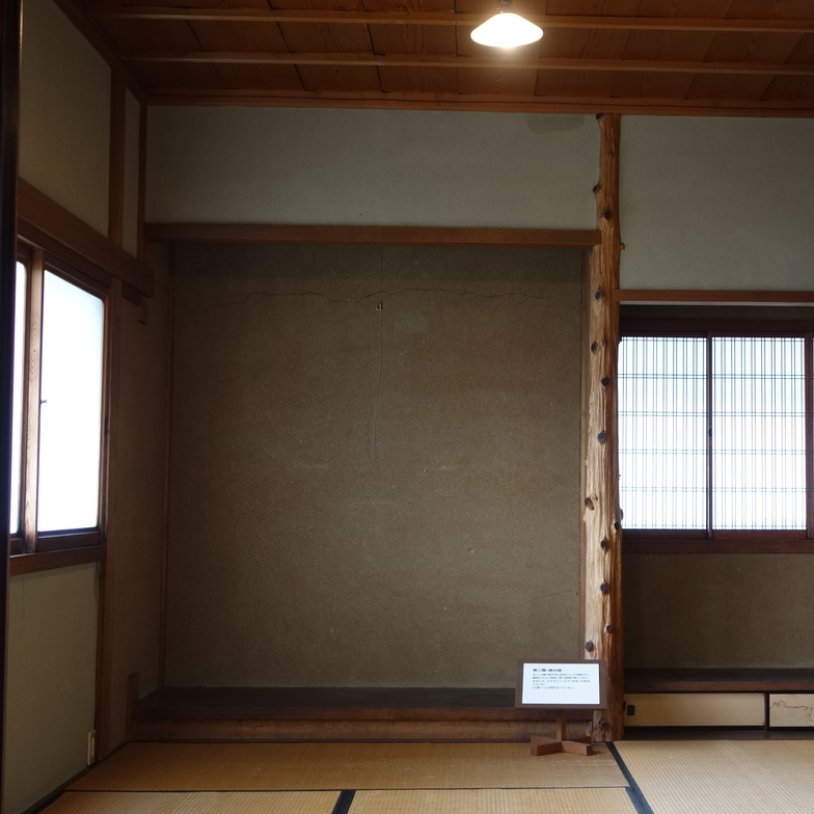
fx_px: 1383
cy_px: 414
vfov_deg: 32.8
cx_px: 546
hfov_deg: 32.5
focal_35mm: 52
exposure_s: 1/50
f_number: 2.8
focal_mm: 14.75
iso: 320
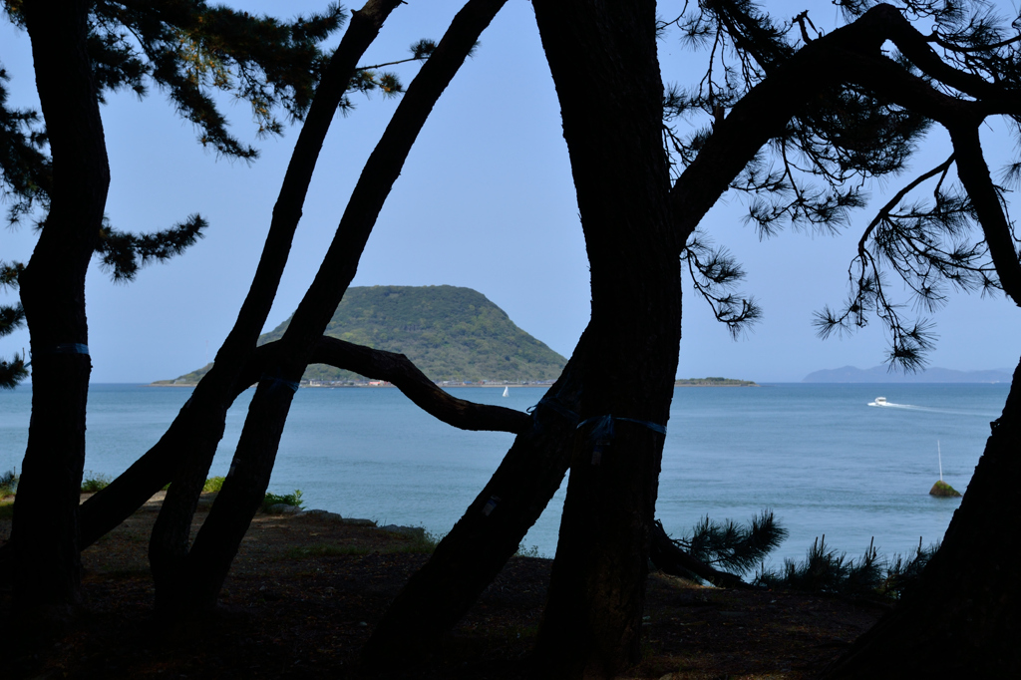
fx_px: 1531
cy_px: 340
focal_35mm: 54
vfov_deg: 25.0
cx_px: 510
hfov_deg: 36.9
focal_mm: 36
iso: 100
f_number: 8
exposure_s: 1/250
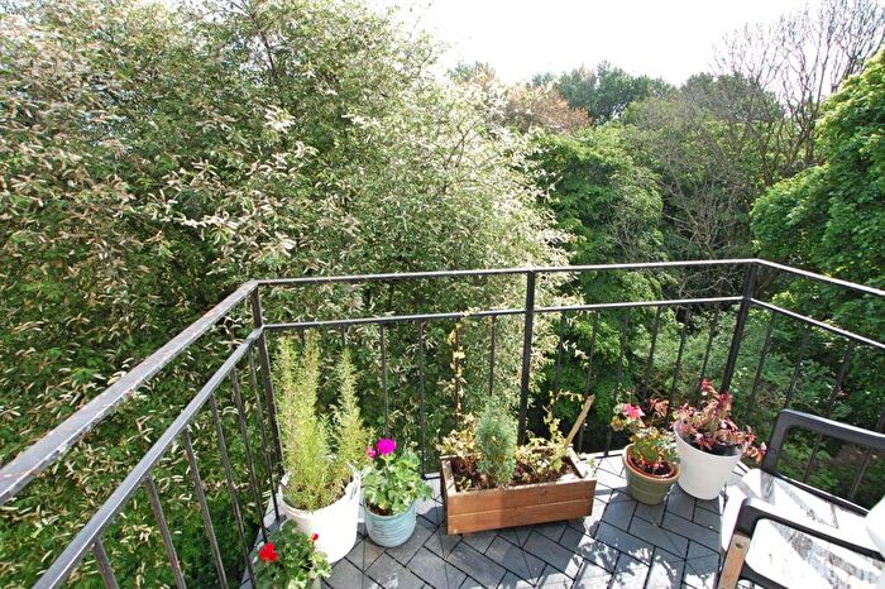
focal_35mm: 15
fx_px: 369
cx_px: 442
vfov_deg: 77.3
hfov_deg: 100.4
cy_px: 294
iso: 800
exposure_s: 1/250
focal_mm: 10
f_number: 8
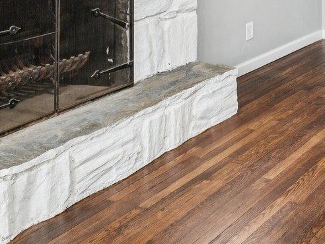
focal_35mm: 56
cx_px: 402
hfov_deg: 29.1
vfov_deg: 22.6
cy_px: -94
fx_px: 526
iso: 500
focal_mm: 14
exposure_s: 1/15
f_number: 6.3
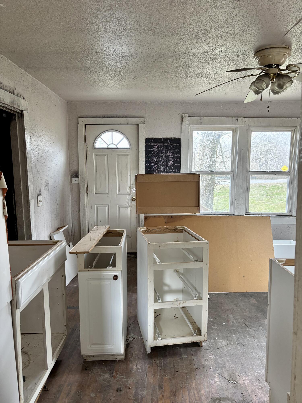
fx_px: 302
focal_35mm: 26
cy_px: 202
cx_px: 151
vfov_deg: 67.3
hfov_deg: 53.1
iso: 160
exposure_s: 1/60
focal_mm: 5.96
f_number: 1.6
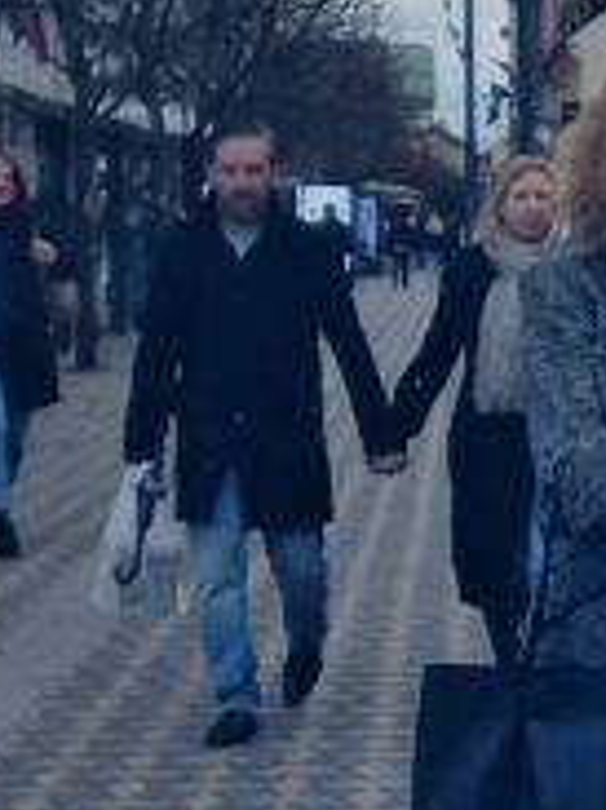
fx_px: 3015
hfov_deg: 10.8
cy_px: 478
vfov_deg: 15.3
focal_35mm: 129
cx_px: 1070
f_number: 1.8
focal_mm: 6.4
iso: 50
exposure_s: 1/180
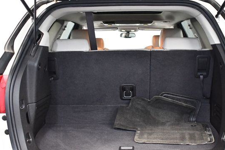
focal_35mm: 43
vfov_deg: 31.2
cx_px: 130
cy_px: 88
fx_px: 269
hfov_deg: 45.3
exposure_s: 1/60
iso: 3200
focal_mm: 18
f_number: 3.5
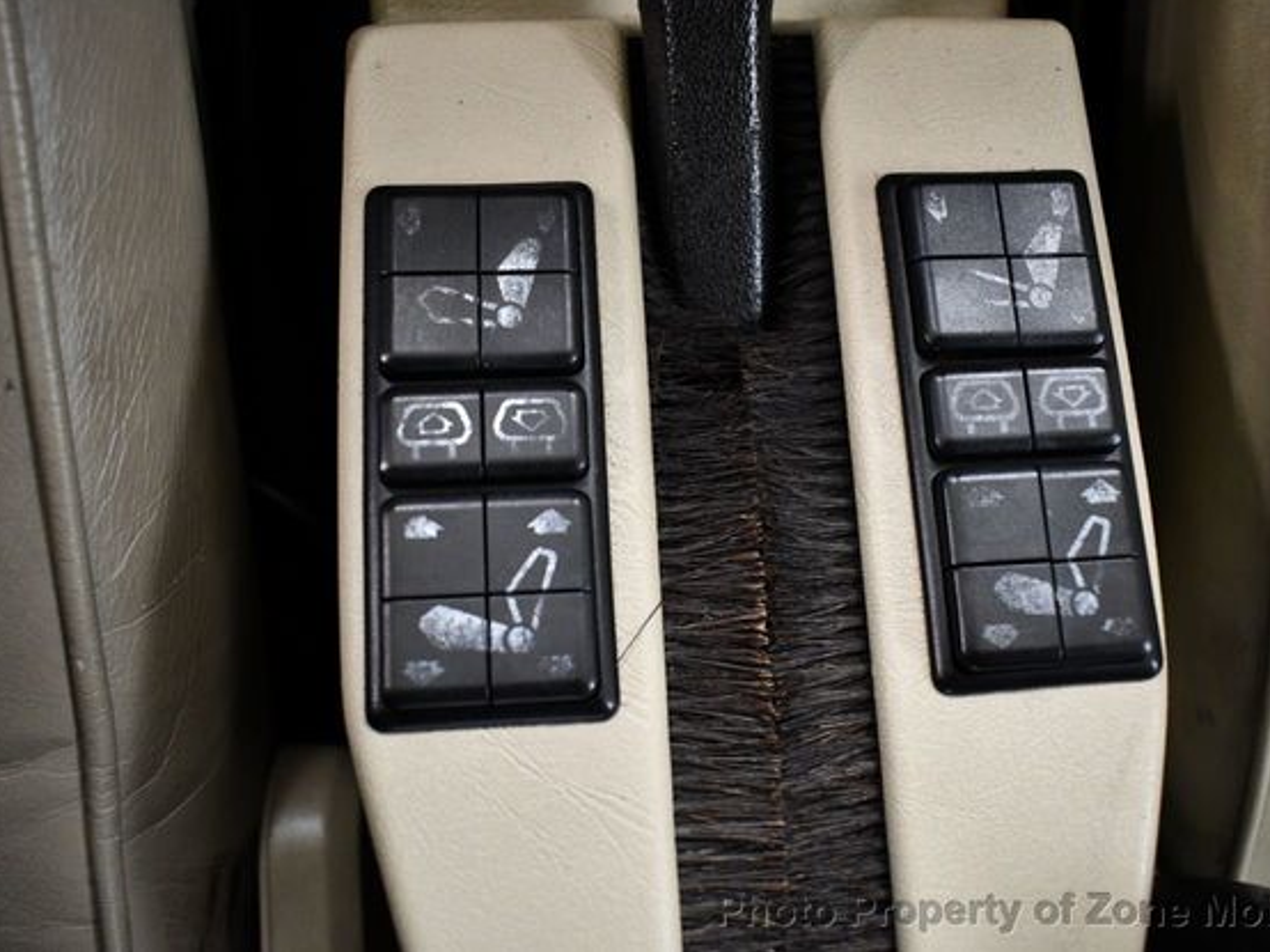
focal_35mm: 30
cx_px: 683
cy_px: 465
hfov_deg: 59.9
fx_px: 1100
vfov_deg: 46.8
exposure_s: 1/100
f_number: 3.5
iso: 3200
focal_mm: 18
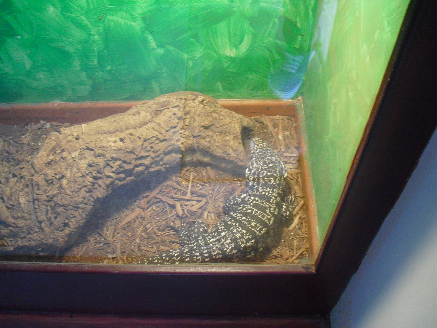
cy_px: 164
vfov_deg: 39.7
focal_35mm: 36
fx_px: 454
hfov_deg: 51.4
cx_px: 218
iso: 400
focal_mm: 6.3
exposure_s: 1/60
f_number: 3.1
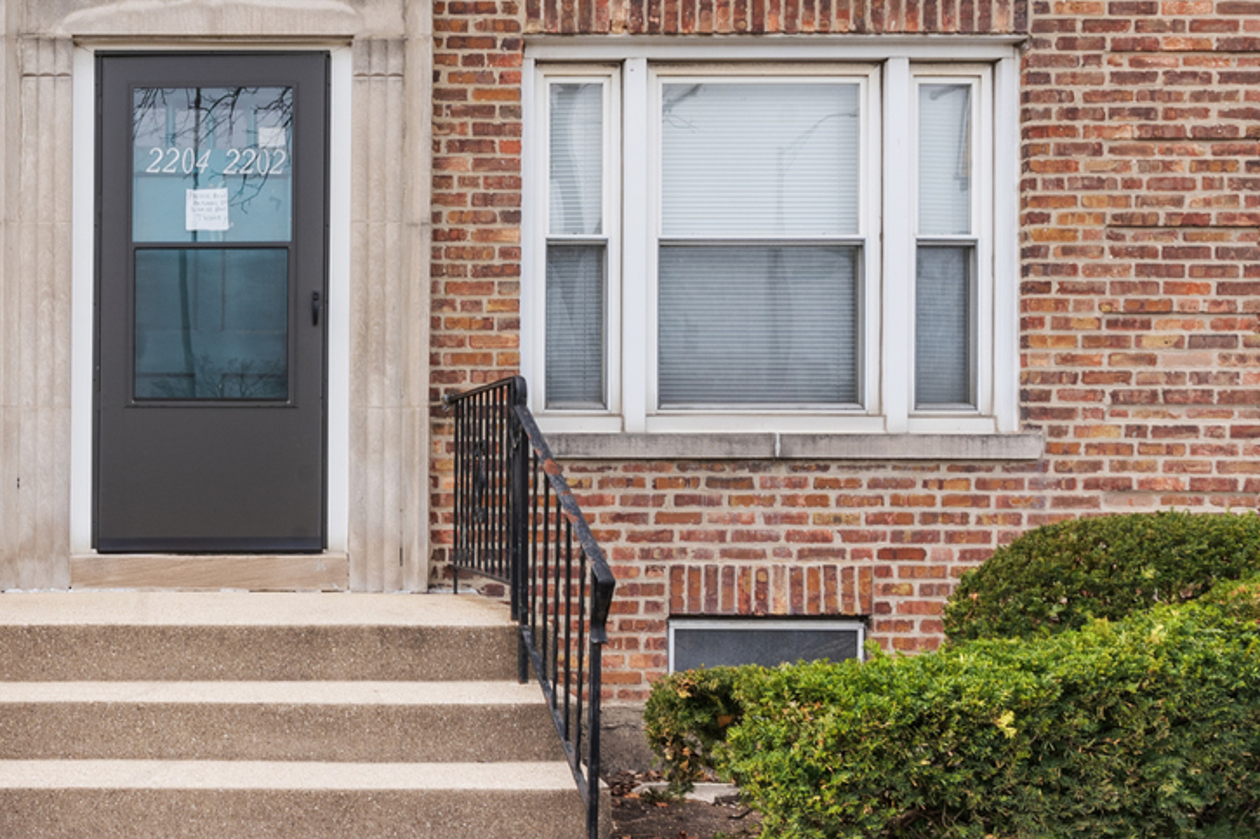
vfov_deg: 33.2
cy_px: 80
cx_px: 276
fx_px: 1330
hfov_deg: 48.2
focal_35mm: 38
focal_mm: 17
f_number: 14
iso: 50
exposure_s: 1/50
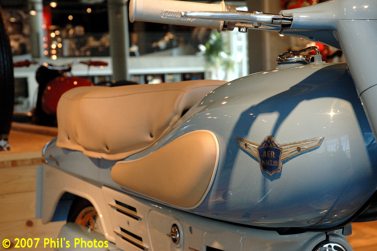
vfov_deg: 18.2
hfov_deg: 27.0
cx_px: 188
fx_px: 785
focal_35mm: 75
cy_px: 126
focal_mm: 50
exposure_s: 1/60
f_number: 7.1
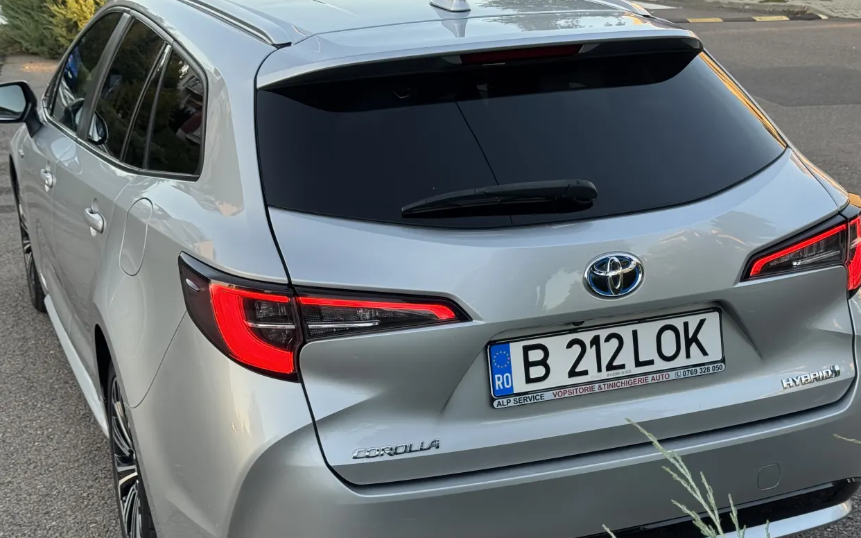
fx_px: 1384
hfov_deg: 34.5
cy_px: 317
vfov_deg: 22.0
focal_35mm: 59
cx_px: 417
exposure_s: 1/194
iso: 50
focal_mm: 6.76
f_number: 1.78
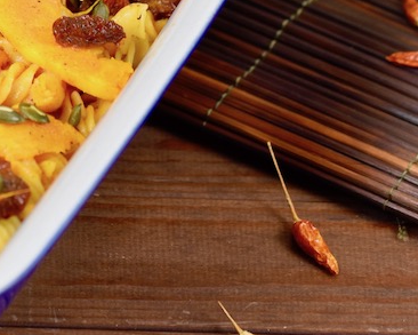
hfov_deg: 4.7
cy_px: -23
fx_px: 5115
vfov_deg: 3.7
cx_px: -93
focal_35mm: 413
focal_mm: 105
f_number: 4
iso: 400
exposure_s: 1/80
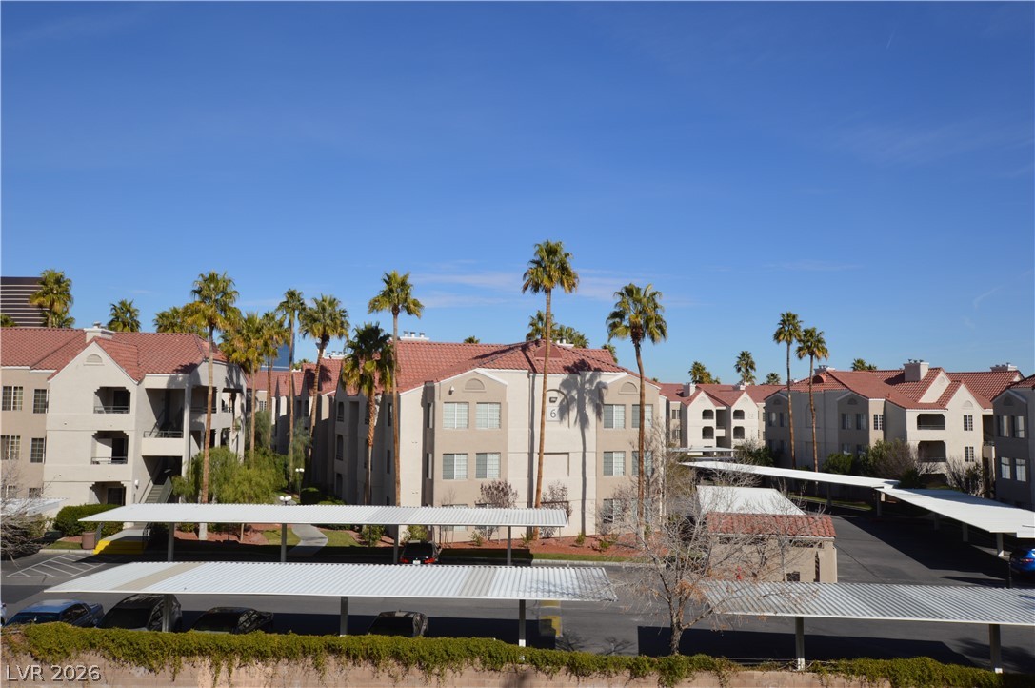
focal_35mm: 30
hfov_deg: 62.0
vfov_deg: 43.5
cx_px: 518
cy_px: 344
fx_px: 861
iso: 100
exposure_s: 1/200
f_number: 13
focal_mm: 20
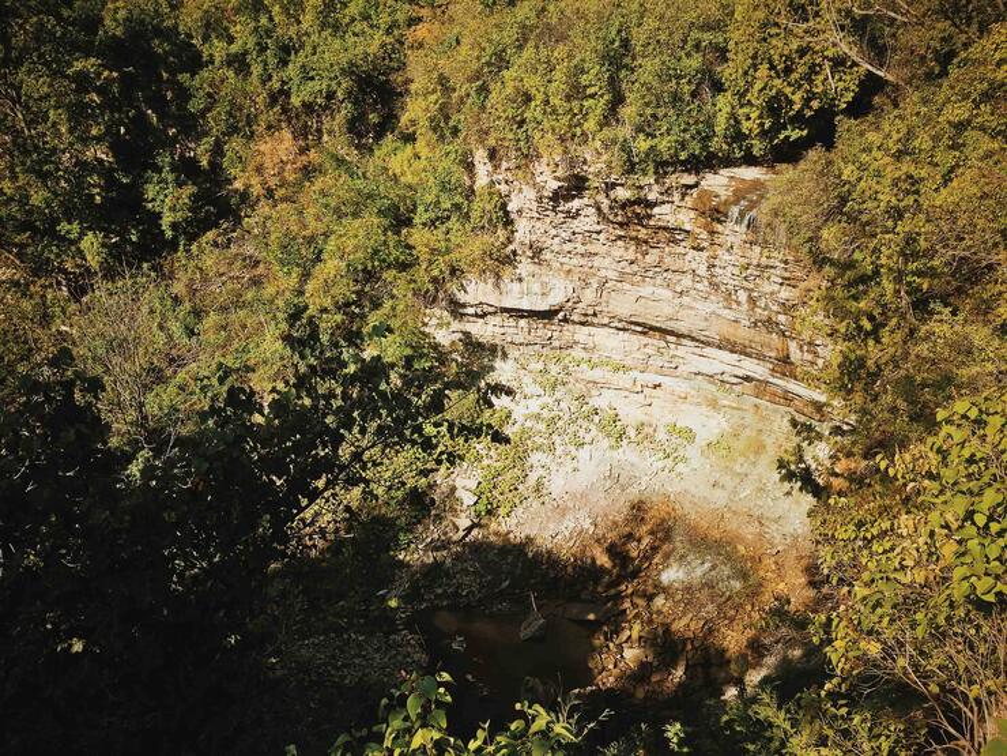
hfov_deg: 61.7
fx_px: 844
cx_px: 504
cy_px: 378
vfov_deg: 48.2
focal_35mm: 29
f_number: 2.2
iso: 32
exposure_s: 1/2475
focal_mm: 4.15
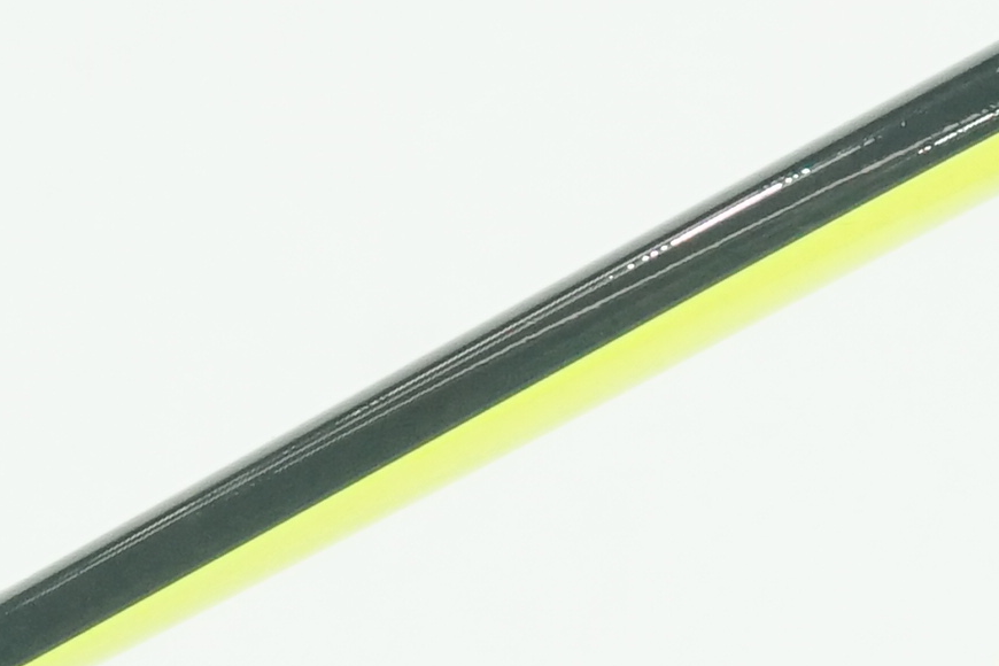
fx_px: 10905
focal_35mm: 393
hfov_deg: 5.2
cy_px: 938
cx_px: 714
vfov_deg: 3.5
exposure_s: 1/200
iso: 2500
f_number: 6.3
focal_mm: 57
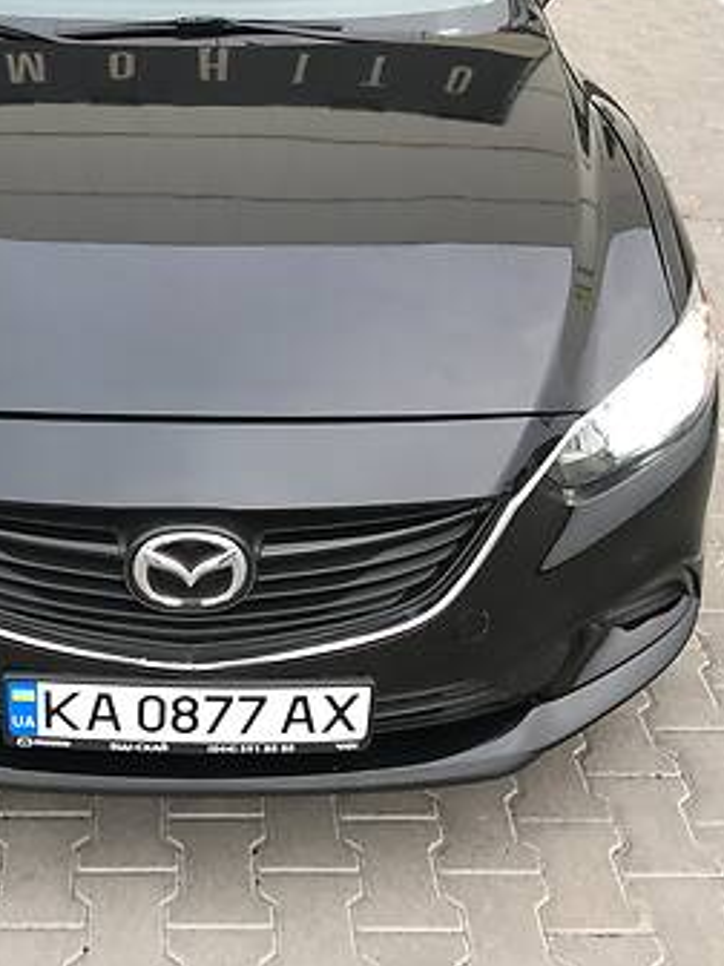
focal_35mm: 50
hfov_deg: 28.5
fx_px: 1394
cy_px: 138
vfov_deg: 36.3
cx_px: 152
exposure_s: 1/97
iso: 25
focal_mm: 4
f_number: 1.8
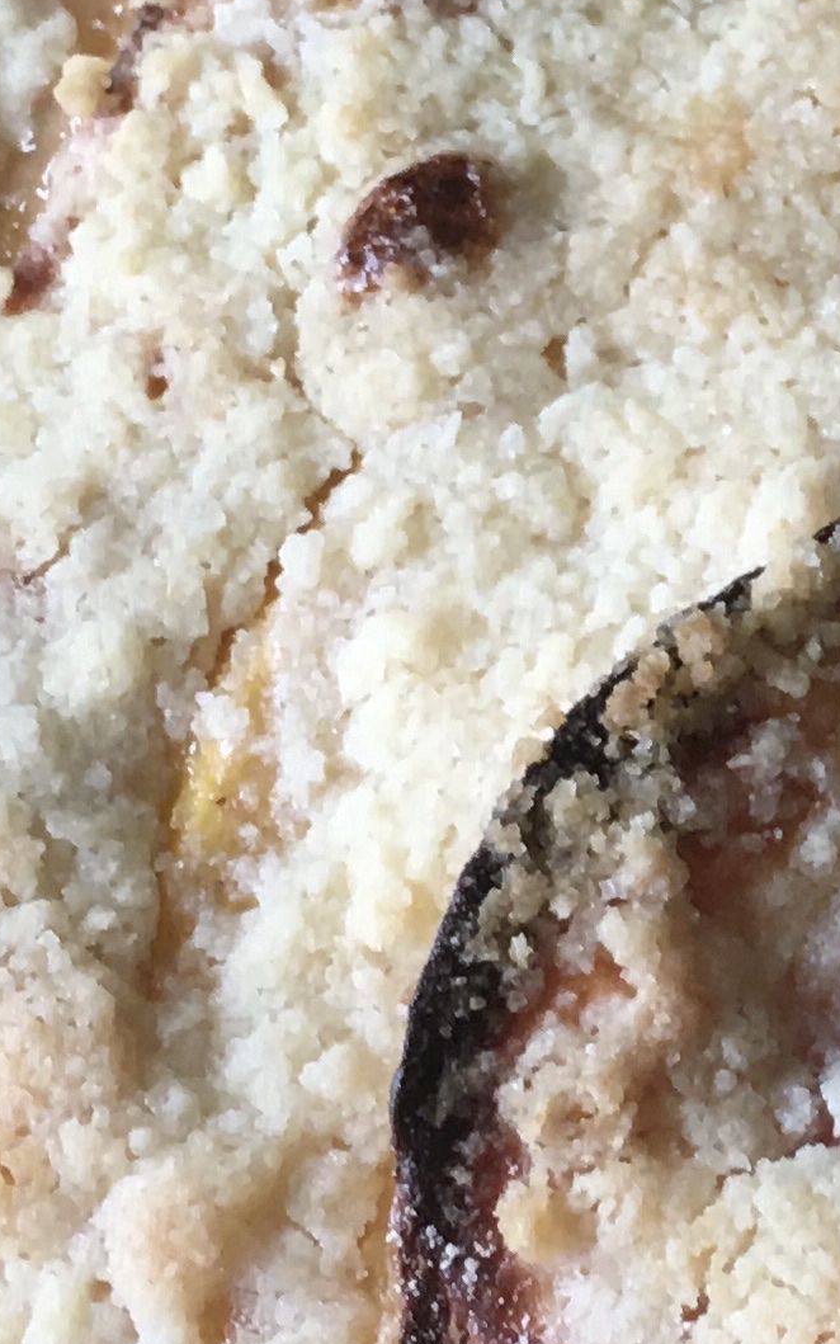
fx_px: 4285
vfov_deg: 17.8
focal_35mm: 117
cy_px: 425
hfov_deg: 10.6
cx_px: 1412
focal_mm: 4.15
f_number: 2.2
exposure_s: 1/15
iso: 25
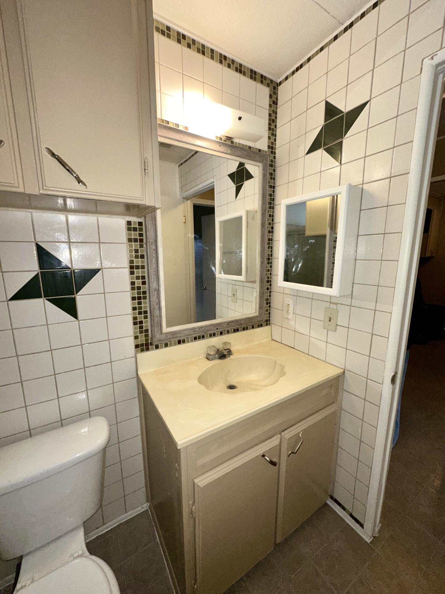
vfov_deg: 102.1
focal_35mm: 14
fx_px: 240
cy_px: 297
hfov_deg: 85.7
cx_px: 222
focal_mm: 2.22
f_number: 2.2
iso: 100
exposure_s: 1/60
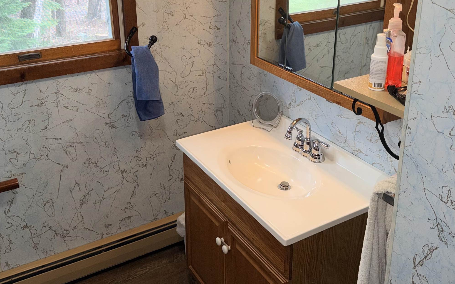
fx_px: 484
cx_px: 226
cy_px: 82
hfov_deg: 50.4
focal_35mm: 39
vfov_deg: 32.3
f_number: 1.78
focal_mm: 6.76
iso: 64
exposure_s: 1/30
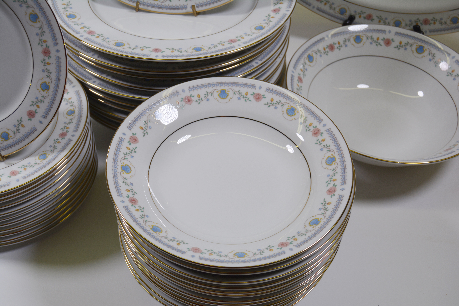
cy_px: 153
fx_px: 535
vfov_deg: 31.9
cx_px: 230
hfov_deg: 46.4
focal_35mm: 42
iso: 200
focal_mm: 28
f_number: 5.6
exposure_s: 1/125
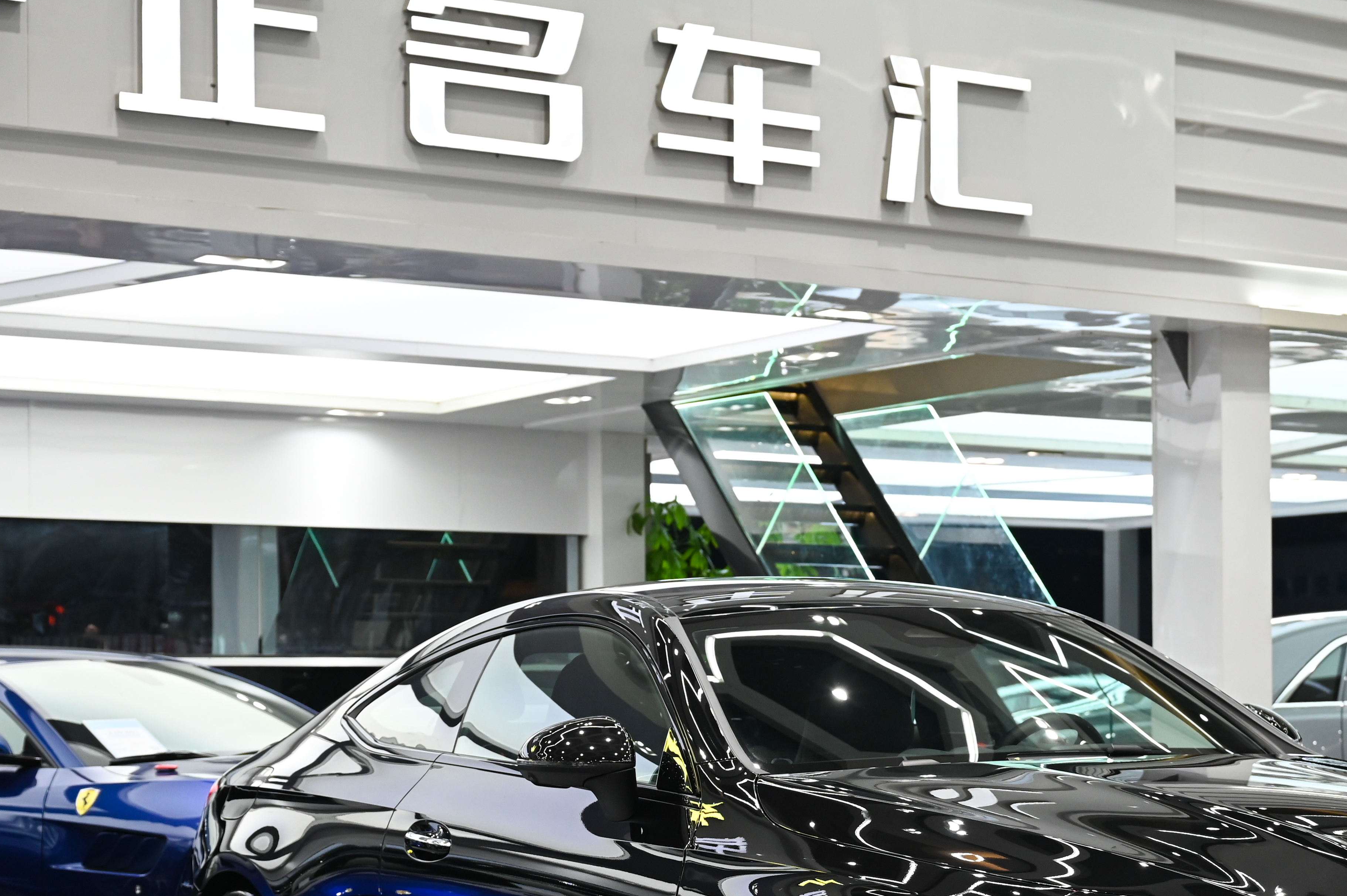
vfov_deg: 17.7
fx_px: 2842
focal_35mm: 76
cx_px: 983
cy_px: 735
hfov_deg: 26.4
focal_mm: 46
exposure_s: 1/160
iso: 1250
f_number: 4.5
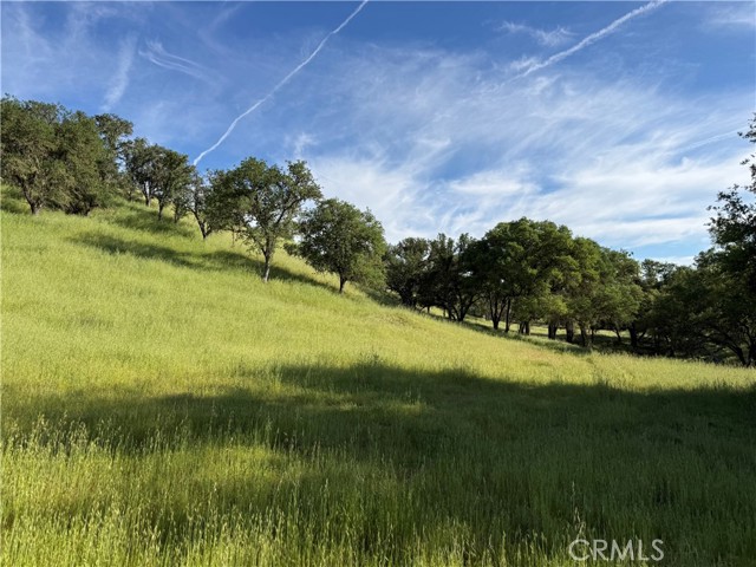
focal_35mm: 24
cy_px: 284
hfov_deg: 71.6
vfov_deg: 56.8
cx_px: 378
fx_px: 524
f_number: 1.78
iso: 80
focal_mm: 6.76
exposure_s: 1/4975
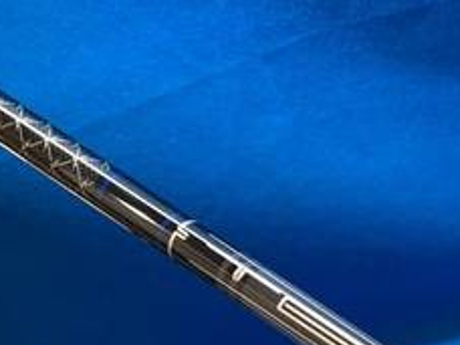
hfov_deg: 23.5
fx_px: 970
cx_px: 599
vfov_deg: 18.4
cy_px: 482
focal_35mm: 73
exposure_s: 1/60
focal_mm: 4.25
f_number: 1.8
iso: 100
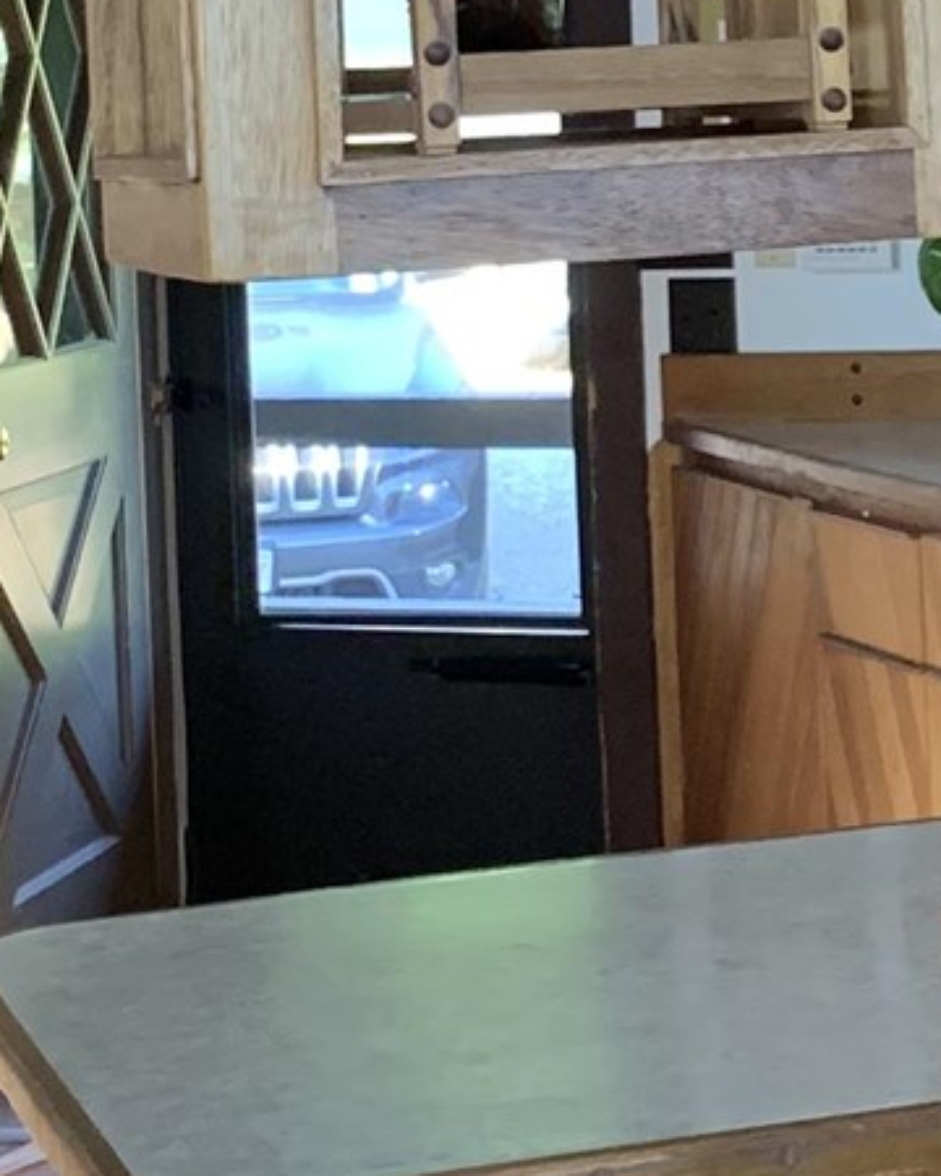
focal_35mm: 130
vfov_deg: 14.7
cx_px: 938
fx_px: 4526
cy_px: 128
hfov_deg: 11.7
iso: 250
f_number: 1.8
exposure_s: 1/60
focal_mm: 4.25
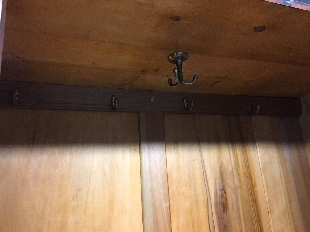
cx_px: 155
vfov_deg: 48.2
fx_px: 260
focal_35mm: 29
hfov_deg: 61.7
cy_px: 116
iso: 200
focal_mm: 4.15
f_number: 2.2
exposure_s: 1/25
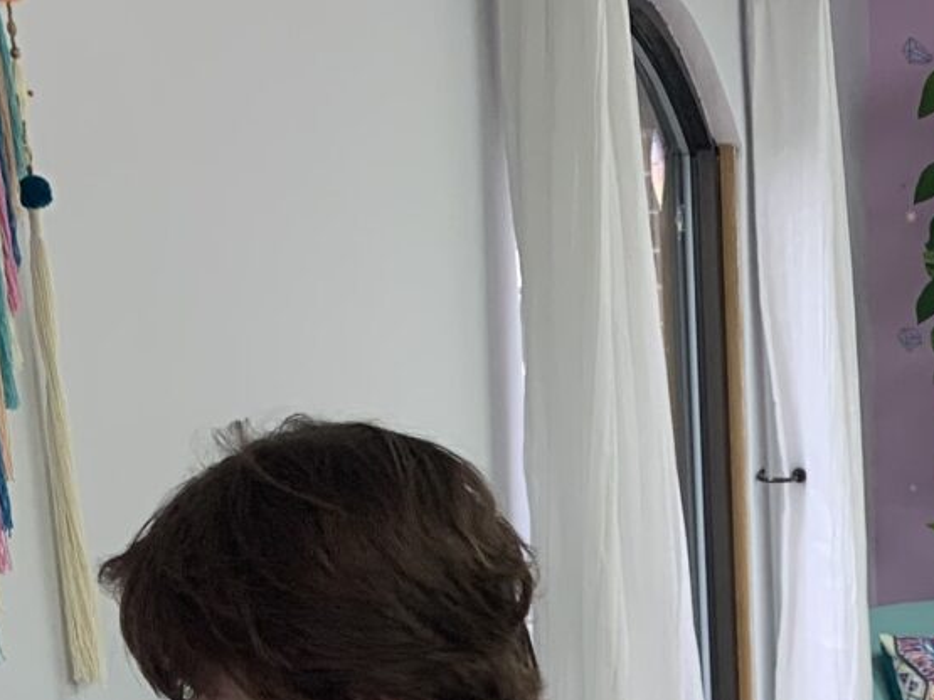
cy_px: 1264
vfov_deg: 13.7
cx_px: 986
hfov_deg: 19.7
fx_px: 2590
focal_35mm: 96
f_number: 1.8
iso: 80
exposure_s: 1/120
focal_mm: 4.25
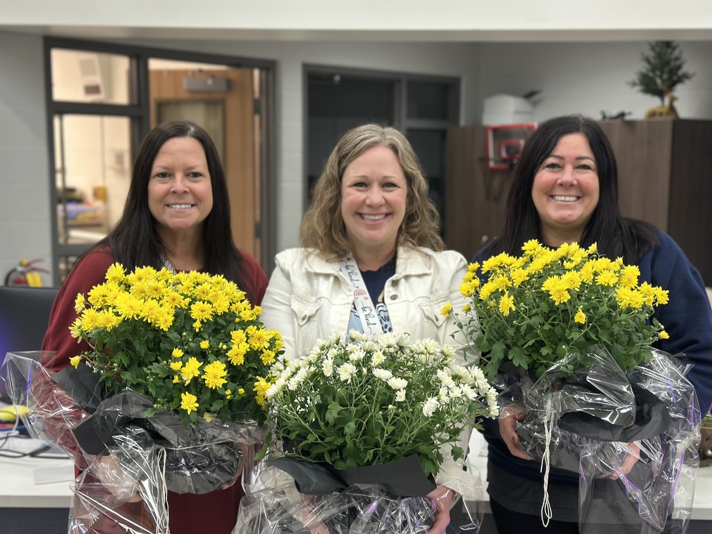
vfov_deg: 30.3
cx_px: 356
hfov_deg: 39.7
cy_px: 267
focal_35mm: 48
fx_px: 987
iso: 100
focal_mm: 6.86
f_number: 1.78
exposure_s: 1/60
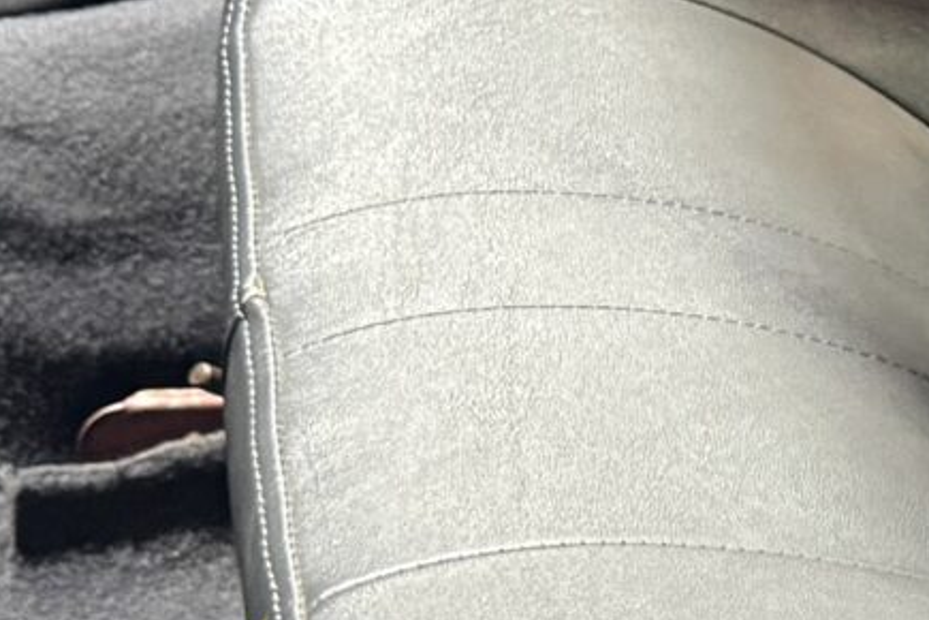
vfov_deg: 9.2
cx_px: 1360
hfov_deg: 13.2
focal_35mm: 147
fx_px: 3793
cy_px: -107
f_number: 1.78
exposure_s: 1/33
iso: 800
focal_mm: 6.76
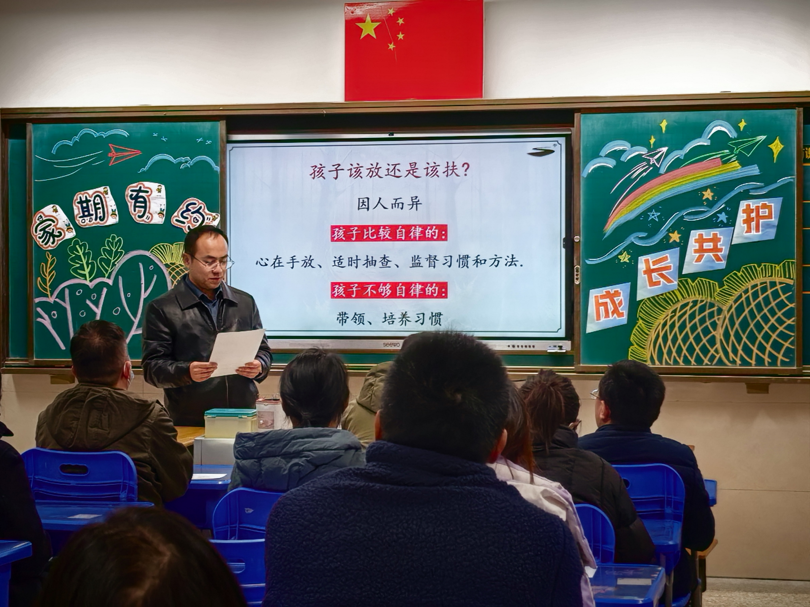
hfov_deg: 26.7
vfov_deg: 20.2
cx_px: 405
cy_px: 304
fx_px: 1708
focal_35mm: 73
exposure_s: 1/100
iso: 64
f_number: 1.6
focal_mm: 8.5
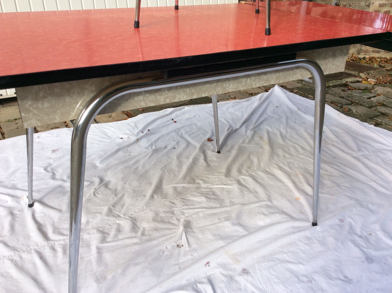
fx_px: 362
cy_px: 146
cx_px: 196
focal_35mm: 32
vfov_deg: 44.1
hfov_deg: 56.9
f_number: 2.4
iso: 32
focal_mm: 3.3
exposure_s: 1/534
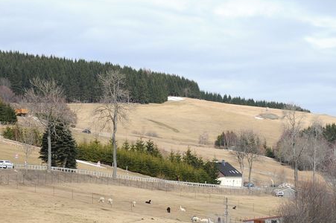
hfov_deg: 13.4
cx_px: 177
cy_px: 231
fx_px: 1428
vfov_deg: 8.9
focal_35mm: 153
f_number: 9
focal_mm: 45
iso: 250
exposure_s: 1/500
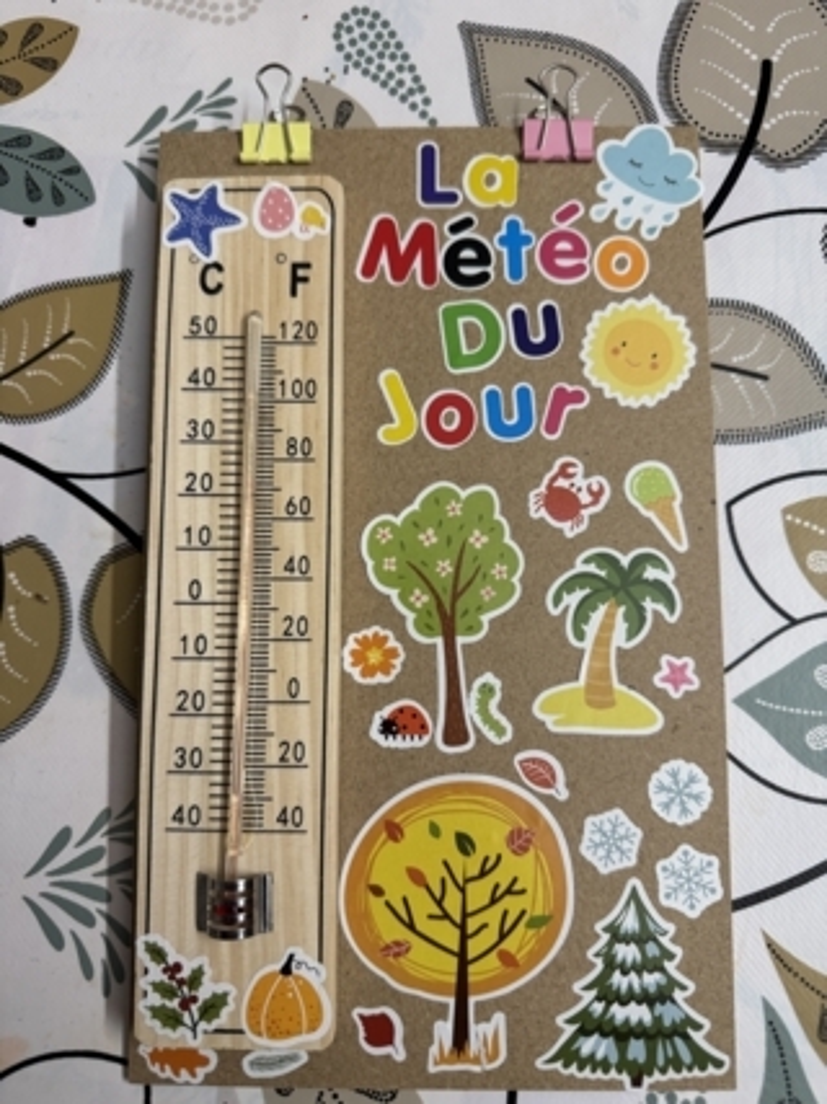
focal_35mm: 24
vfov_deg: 71.6
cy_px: 552
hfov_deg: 56.8
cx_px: 414
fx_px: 765
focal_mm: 6.76
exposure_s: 1/50
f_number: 1.78
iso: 250
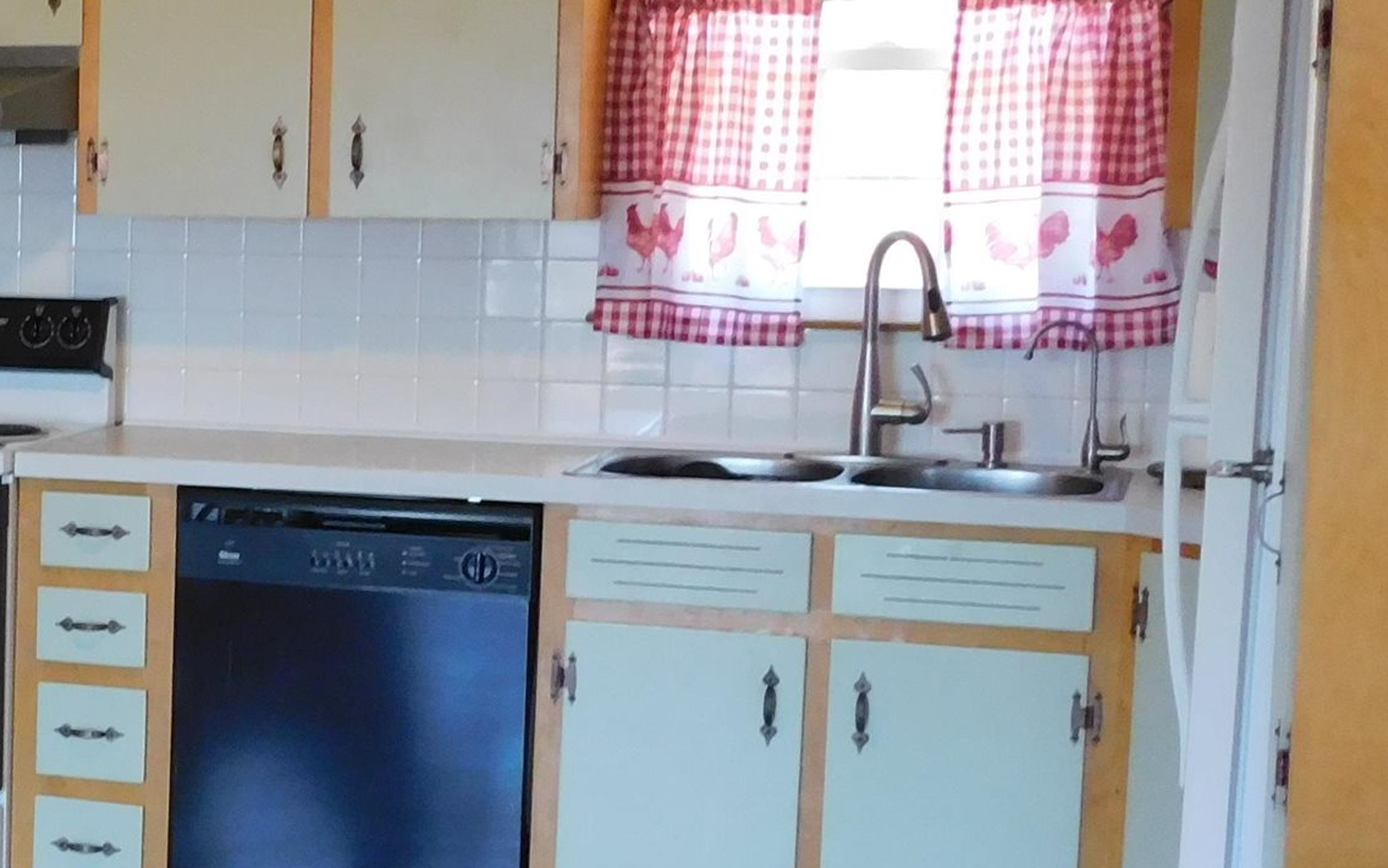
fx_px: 3253
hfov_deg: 21.7
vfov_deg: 15.2
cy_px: 520
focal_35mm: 86
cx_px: -428
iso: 320
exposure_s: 1/30
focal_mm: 5.3
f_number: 3.2
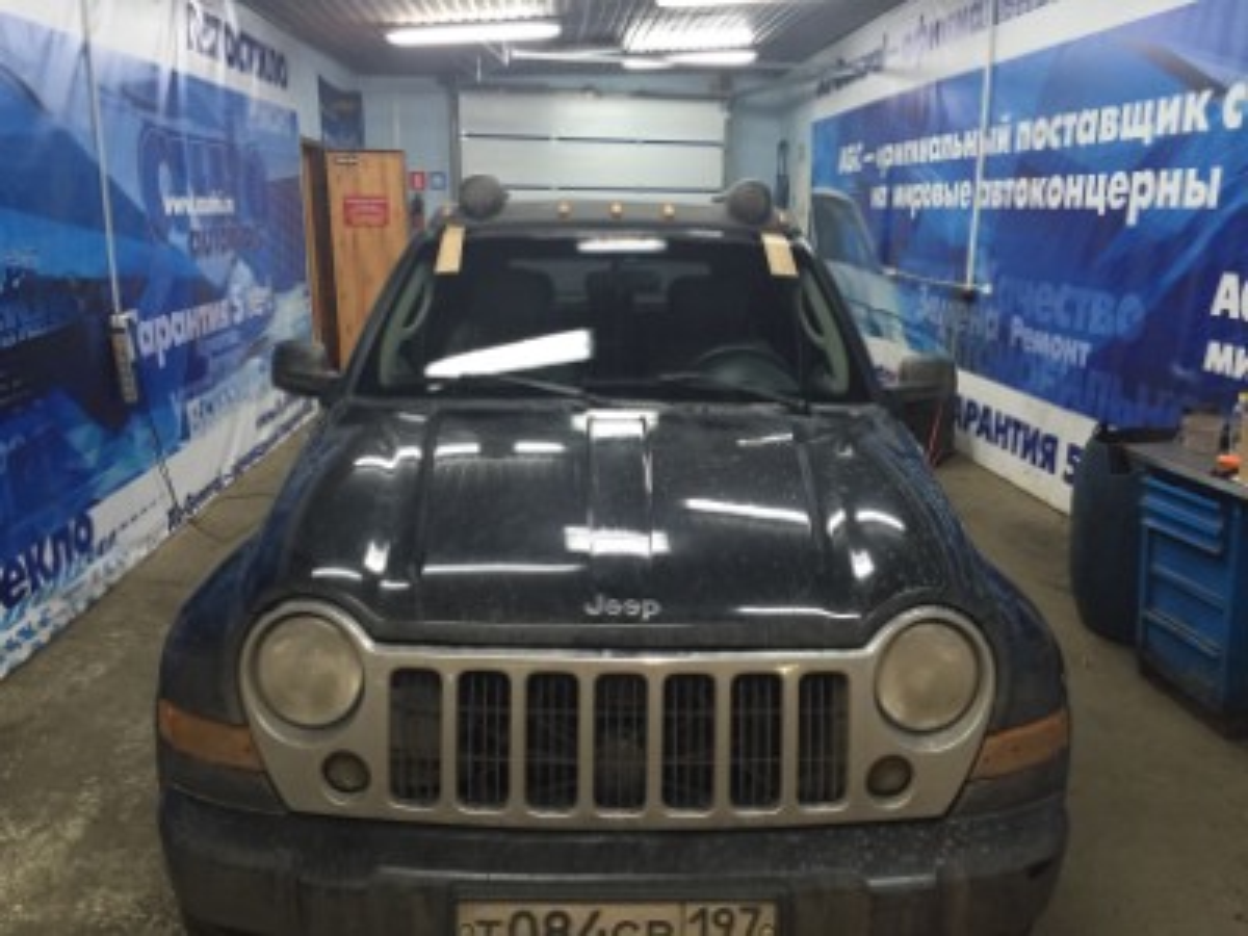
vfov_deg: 48.2
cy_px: 468
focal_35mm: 29
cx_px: 624
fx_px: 1046
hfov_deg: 61.7
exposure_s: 1/33
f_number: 2.2
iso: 160
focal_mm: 4.15
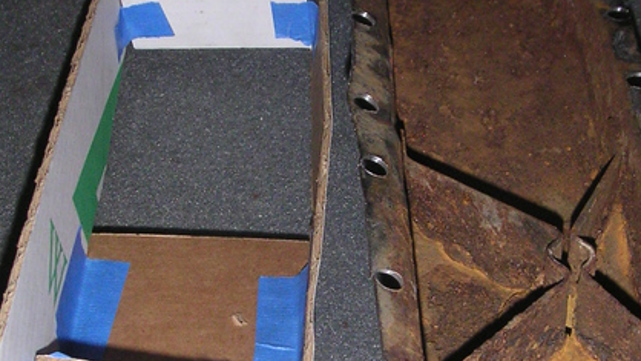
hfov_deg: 28.6
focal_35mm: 74
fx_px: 1258
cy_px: 306
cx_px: 365
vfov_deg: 16.2
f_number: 6.7
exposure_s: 1/45
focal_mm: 5.7
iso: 160
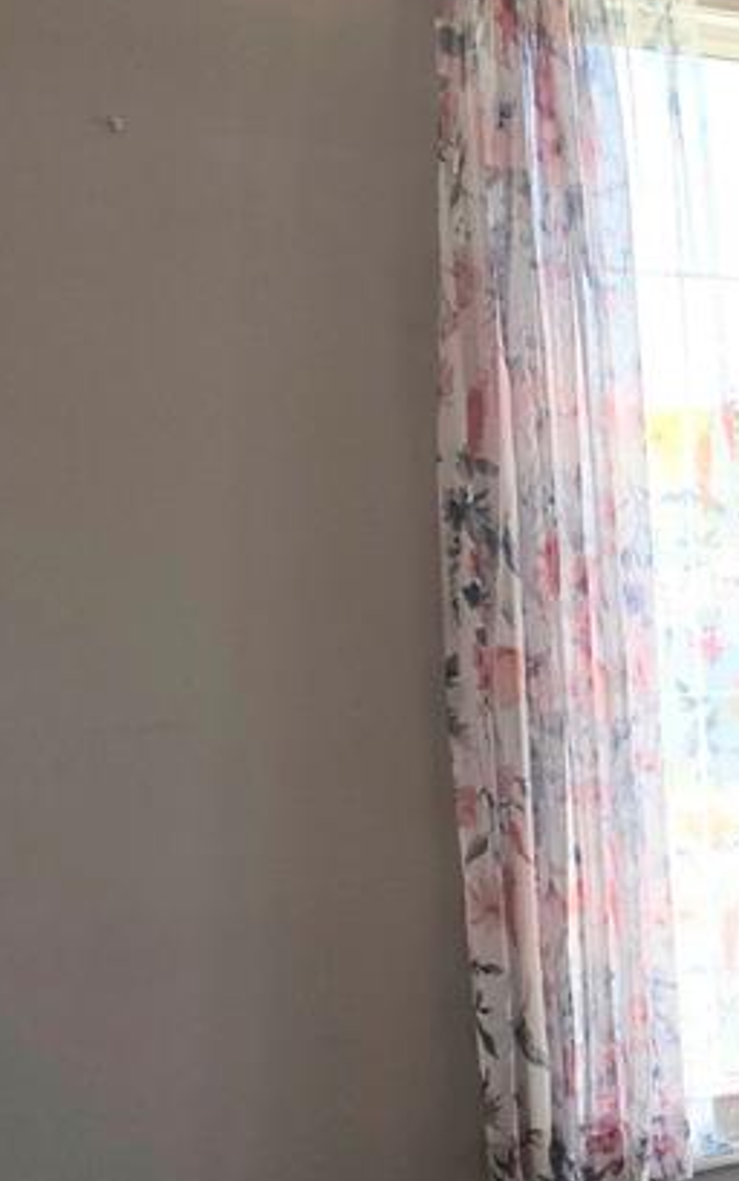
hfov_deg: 18.1
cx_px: 1215
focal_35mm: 61
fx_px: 1964
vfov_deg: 32.9
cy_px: 878
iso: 12
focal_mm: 6.3
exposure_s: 1/60
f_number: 1.7
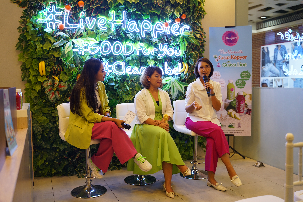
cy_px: 101
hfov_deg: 55.8
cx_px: 152
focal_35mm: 34
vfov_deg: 38.9
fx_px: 286
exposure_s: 1/125
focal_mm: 34
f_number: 2.8
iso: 640
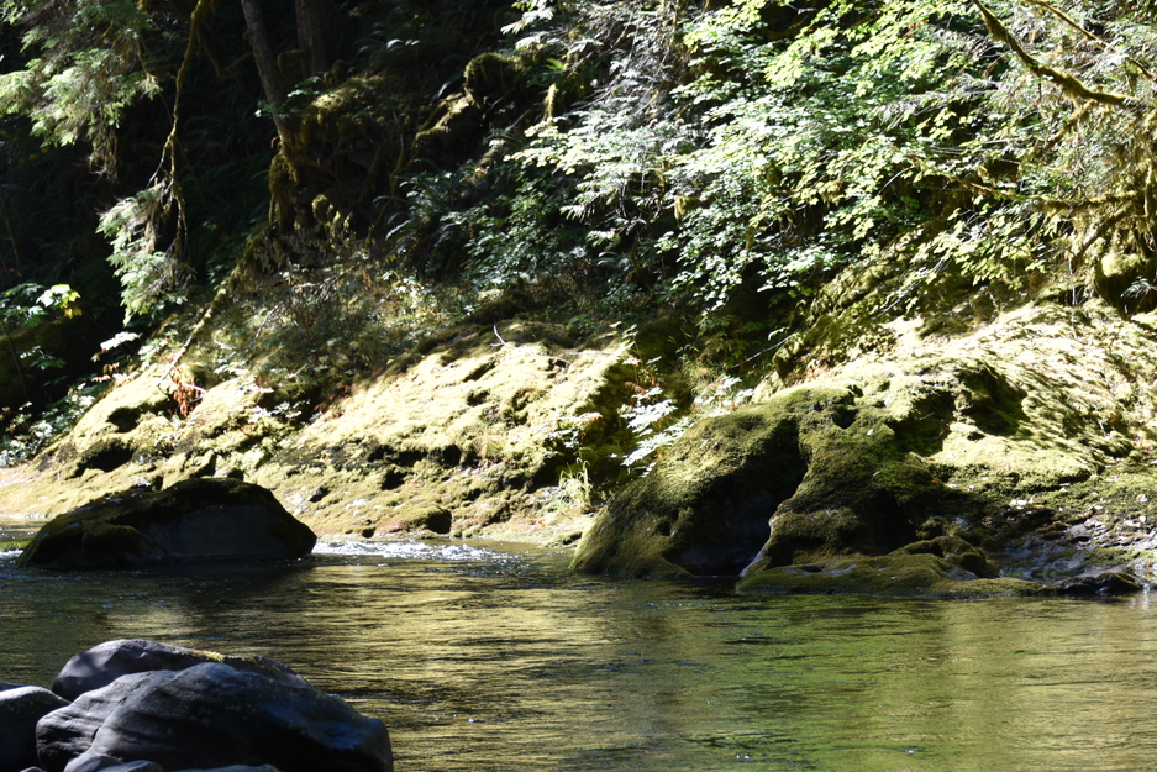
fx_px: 3600
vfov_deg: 12.2
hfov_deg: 18.2
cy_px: 513
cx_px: 752
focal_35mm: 112
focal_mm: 82
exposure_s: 1/200
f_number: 5
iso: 200
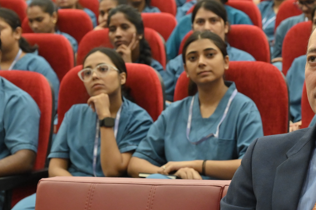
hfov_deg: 14.9
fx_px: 1202
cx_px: 217
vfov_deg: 10.0
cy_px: 103
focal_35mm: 137
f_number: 5.6
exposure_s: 1/50
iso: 5000
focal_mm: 69
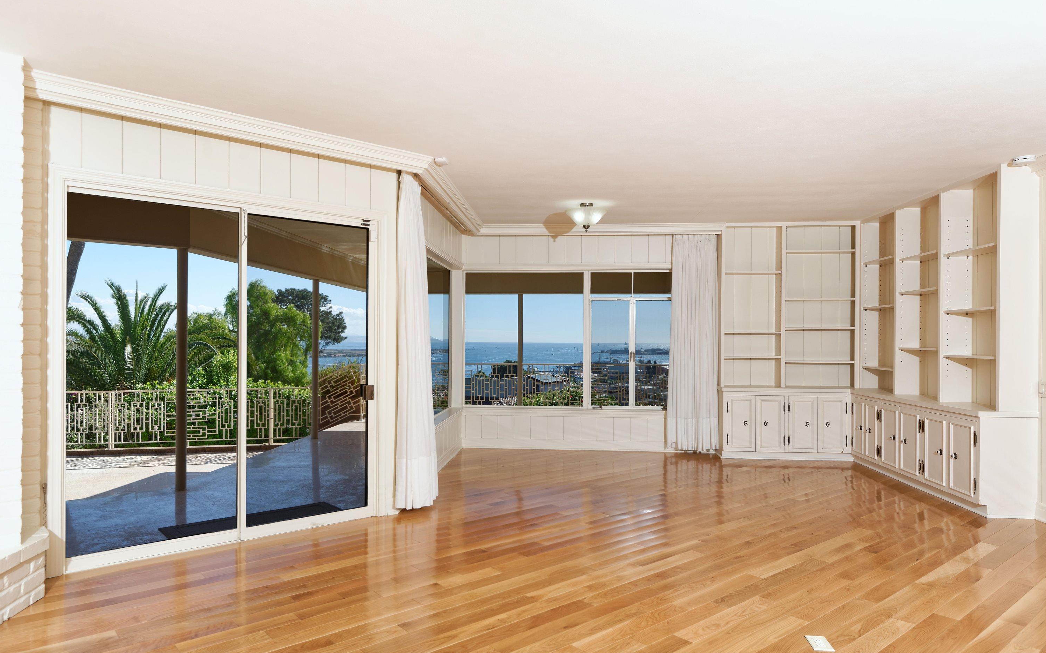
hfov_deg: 77.2
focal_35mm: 23
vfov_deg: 53.0
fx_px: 656
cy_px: 345
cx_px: 512
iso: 100
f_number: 8
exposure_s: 1/250
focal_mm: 22
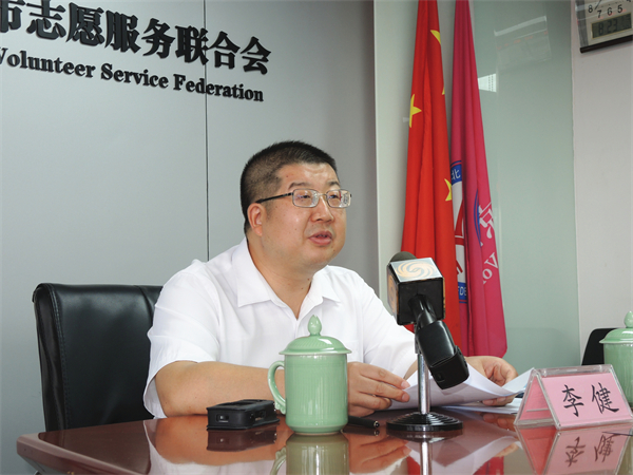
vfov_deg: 29.1
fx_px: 914
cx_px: 316
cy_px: 238
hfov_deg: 38.2
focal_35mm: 50
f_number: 2.8
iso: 125
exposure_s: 1/50
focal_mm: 11
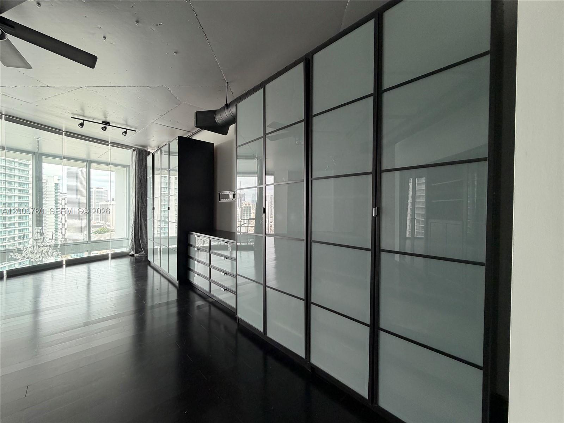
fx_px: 228
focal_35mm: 14
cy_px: 212
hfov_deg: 102.1
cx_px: 282
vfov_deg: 85.7
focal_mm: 2.22
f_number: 2.2
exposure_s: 1/121
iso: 160
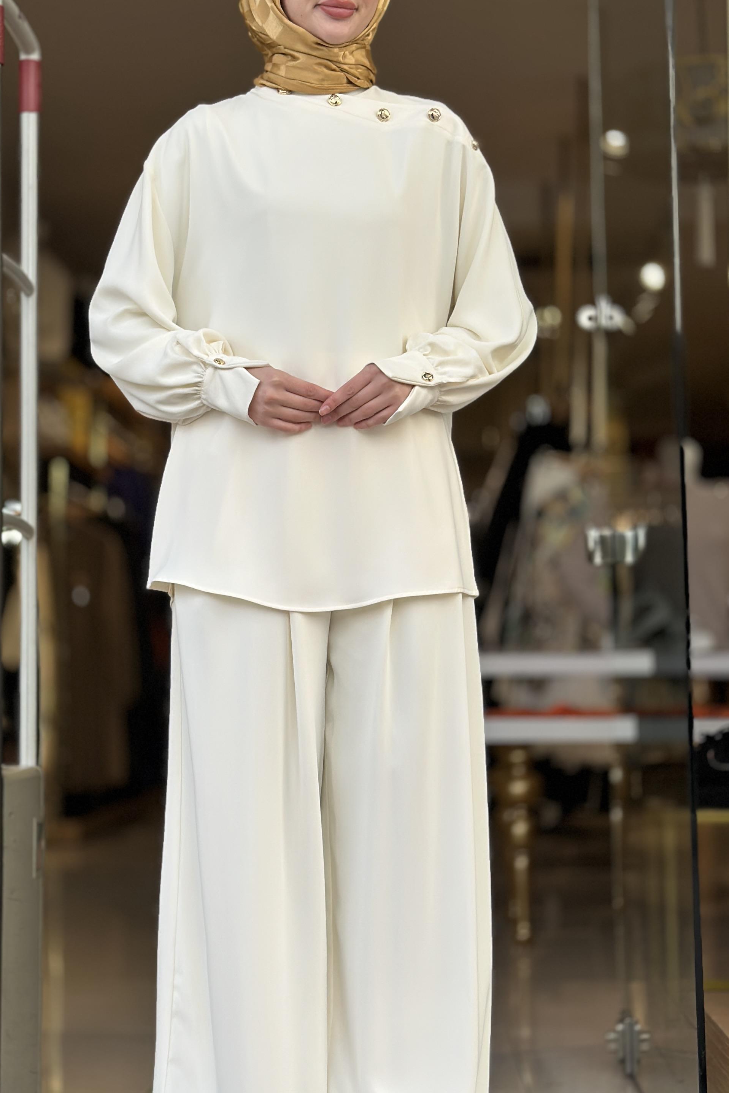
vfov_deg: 28.8
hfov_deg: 19.4
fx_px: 2126
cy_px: 504
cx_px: 304
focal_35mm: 70
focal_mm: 6.86
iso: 80
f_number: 1.78
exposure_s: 1/823
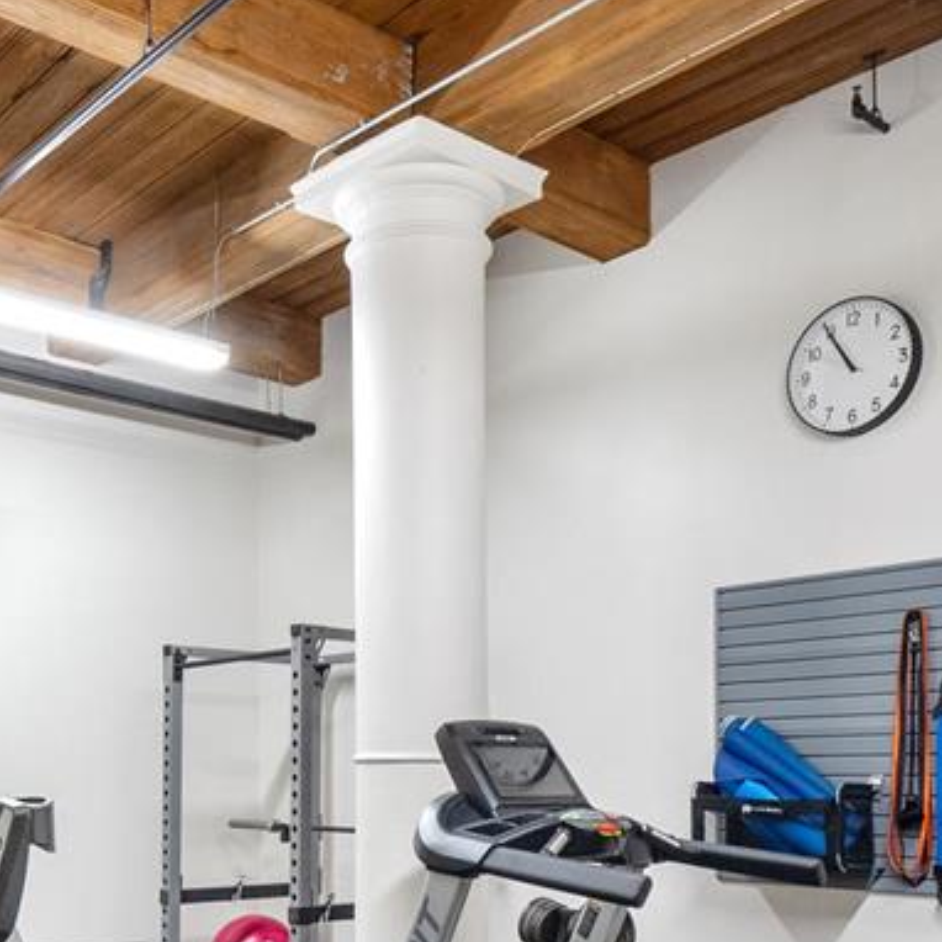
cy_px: 787
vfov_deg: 38.9
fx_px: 1262
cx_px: 311
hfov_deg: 40.4
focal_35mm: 41
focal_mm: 9
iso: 400
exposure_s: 1/4
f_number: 8
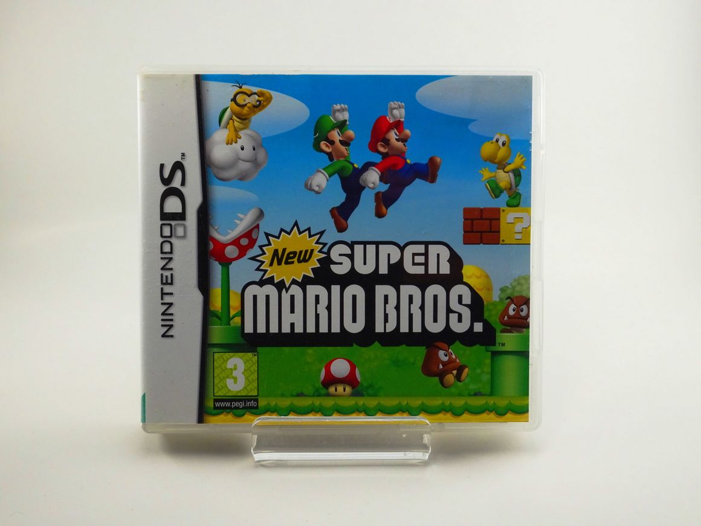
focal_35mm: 41
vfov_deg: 35.1
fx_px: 830
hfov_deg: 45.8
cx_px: 350
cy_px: 263
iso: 125
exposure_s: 1/50
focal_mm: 7.05
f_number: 4
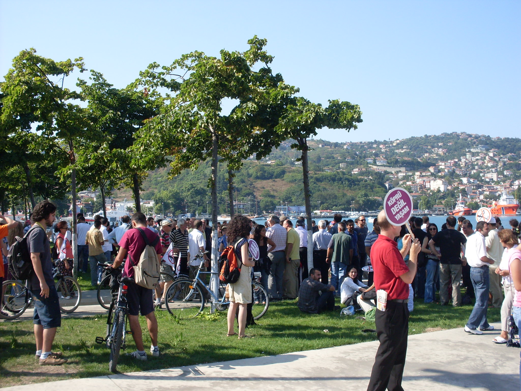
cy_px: 196
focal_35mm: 38
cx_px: 260
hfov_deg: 49.0
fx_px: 572
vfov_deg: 37.7
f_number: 8.4
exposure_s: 1/125
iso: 80
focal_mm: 6.3
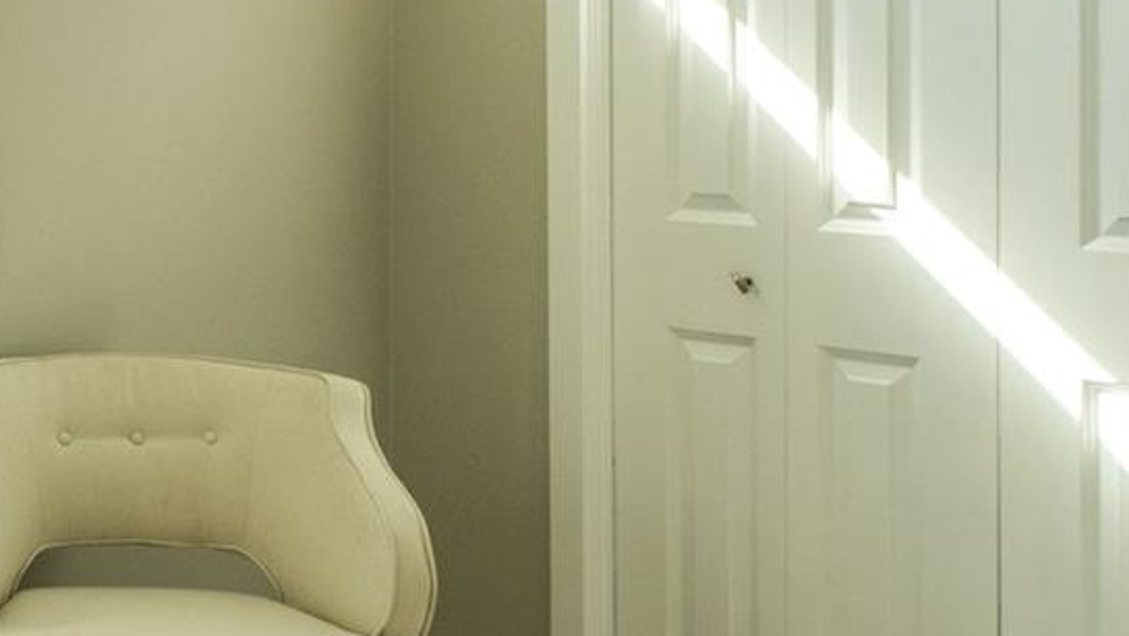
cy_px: 28
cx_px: -329
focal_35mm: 59
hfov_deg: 29.0
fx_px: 1767
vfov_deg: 19.9
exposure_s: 1/250
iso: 500
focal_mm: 10
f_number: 4
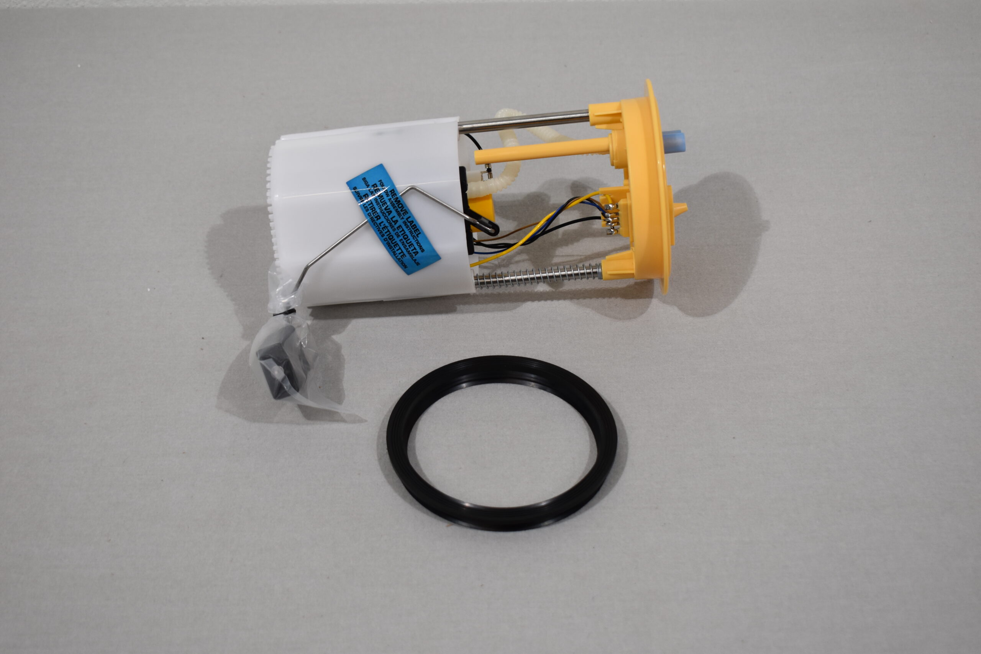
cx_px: 490
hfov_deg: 37.8
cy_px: 327
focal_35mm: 52
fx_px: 1431
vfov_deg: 25.8
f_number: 5.6
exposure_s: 1/125
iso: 400
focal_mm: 35
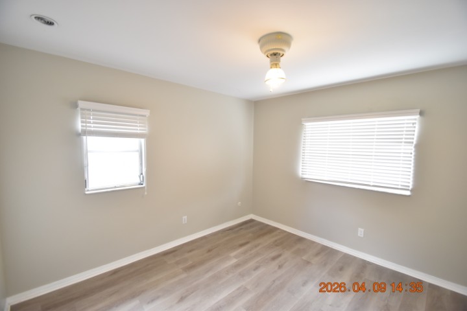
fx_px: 195
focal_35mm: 15
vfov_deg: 77.3
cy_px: 156
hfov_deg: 100.4
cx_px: 234
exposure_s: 1/60
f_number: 3.5
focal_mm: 10
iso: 800
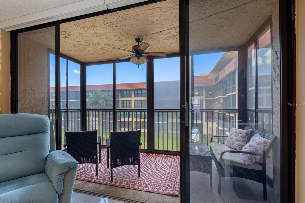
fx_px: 144
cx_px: 144
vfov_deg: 70.4
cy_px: 105
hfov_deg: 93.2
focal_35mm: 17
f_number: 11
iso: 1600
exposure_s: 1/640
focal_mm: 16
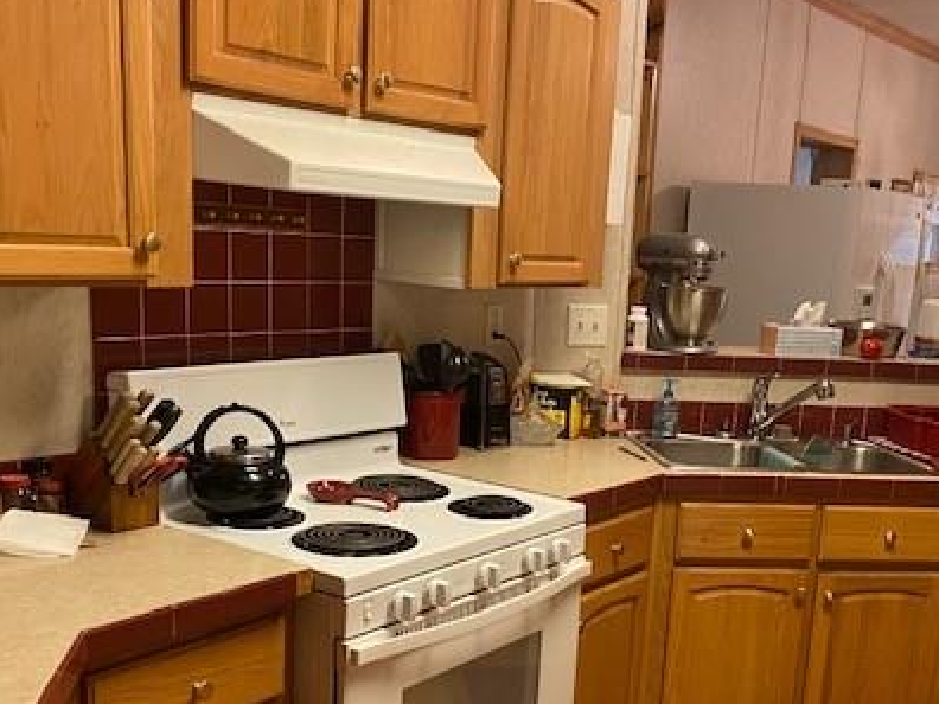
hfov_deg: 44.3
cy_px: 517
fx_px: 1139
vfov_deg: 33.7
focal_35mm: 42
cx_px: 605
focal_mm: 4.25
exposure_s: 1/60
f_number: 1.8
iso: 250
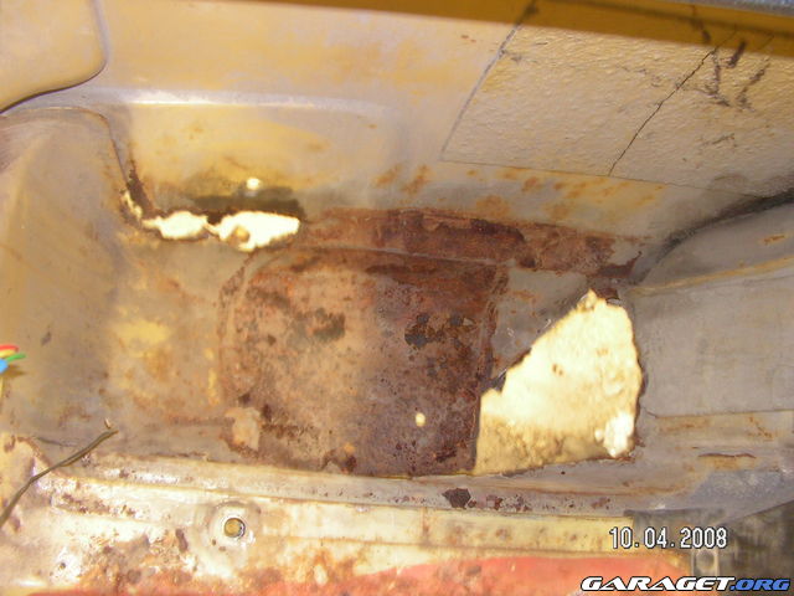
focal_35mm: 38
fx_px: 872
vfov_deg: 37.7
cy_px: 298
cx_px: 397
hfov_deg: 49.0
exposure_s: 1/1.3
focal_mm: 6.4
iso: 200
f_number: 3.2
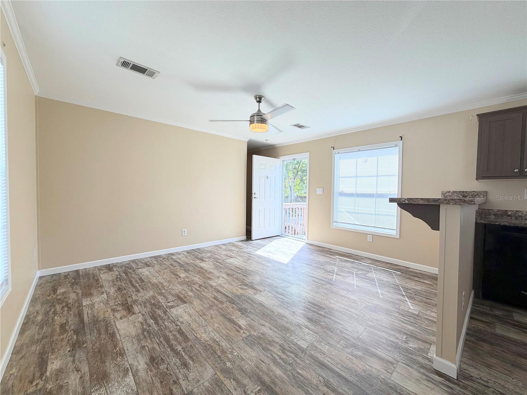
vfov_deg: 85.7
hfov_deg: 102.1
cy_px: 198
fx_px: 213
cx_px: 264
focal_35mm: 14
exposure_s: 1/127
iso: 64
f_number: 2.2
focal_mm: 2.22
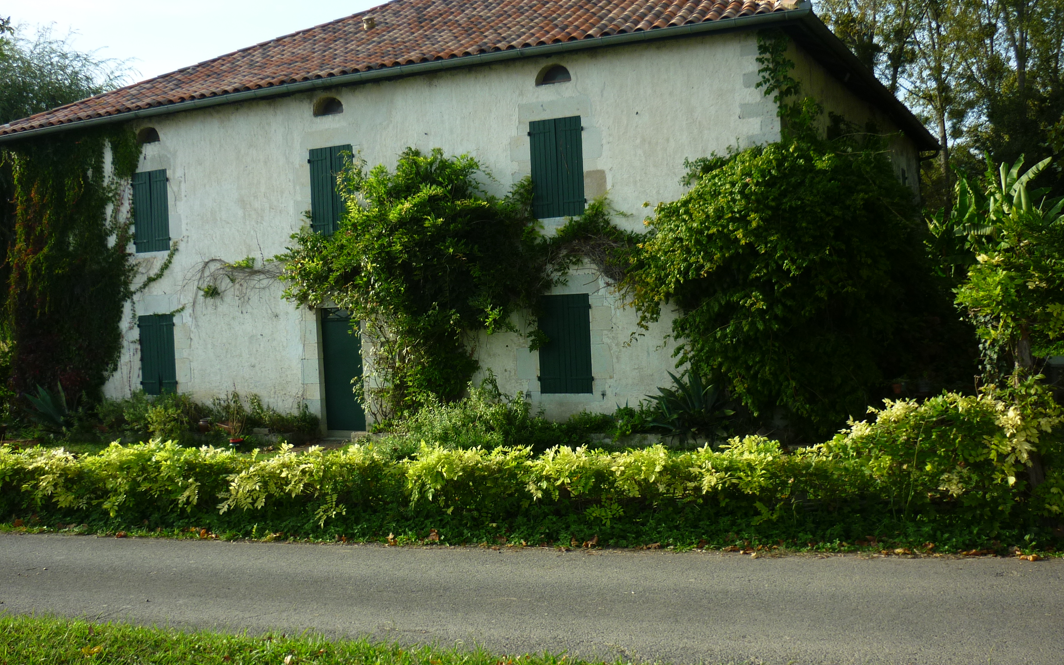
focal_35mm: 36
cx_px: 519
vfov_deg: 35.3
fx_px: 1044
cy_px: 291
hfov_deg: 54.0
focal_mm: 5.5
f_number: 2.8
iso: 80
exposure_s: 1/500
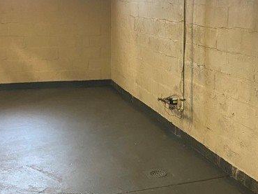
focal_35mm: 54
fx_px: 402
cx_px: 162
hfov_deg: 35.4
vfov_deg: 27.0
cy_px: 78
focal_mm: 4.25
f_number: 1.8
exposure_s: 1/30
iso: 640
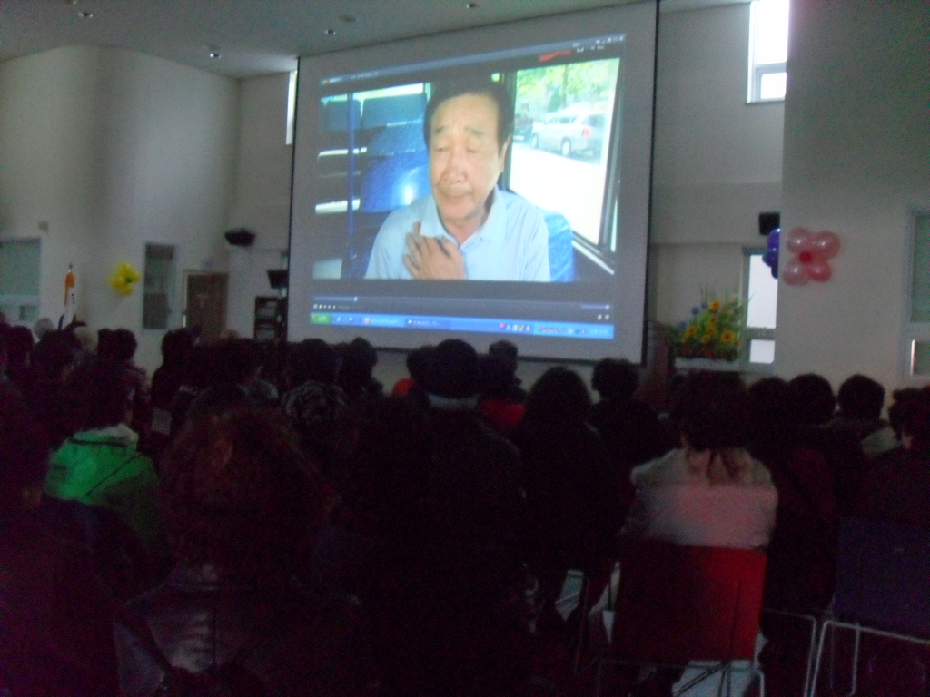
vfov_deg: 40.7
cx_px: 465
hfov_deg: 52.6
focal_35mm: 35
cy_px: 348
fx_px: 940
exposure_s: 1/15
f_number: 2.8
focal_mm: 6.2
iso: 400
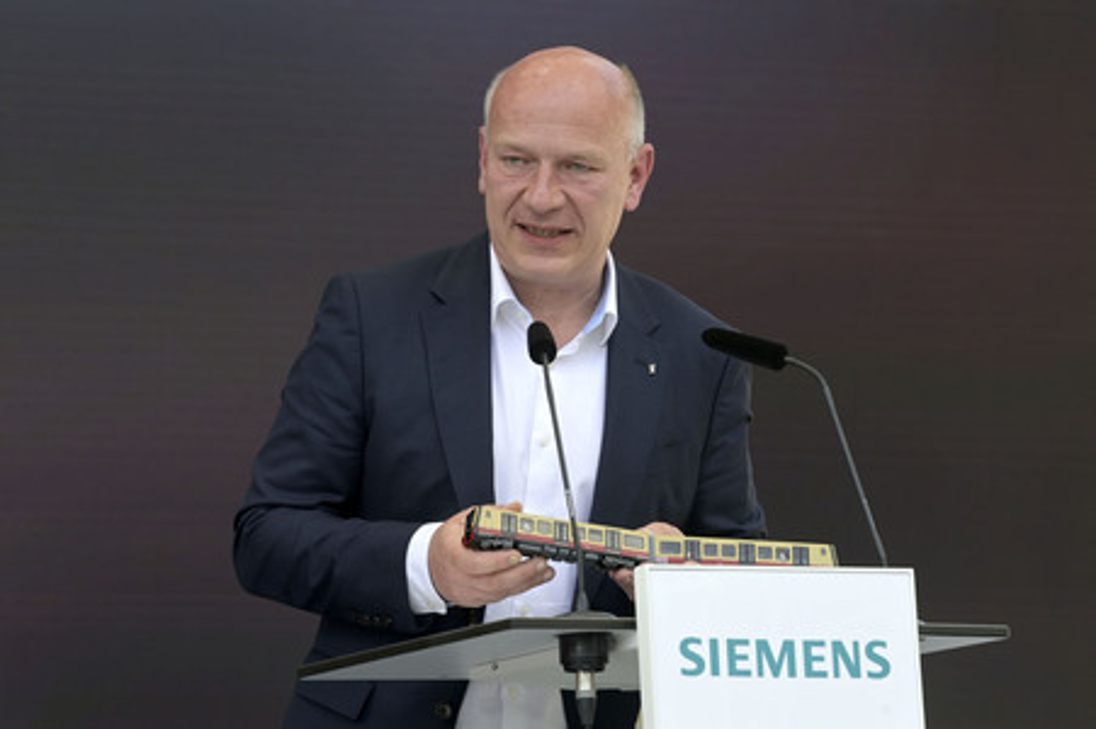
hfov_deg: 10.3
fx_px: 6084
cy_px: 364
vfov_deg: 6.9
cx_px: 548
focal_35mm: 200
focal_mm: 200
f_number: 8
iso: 500
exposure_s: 1/500
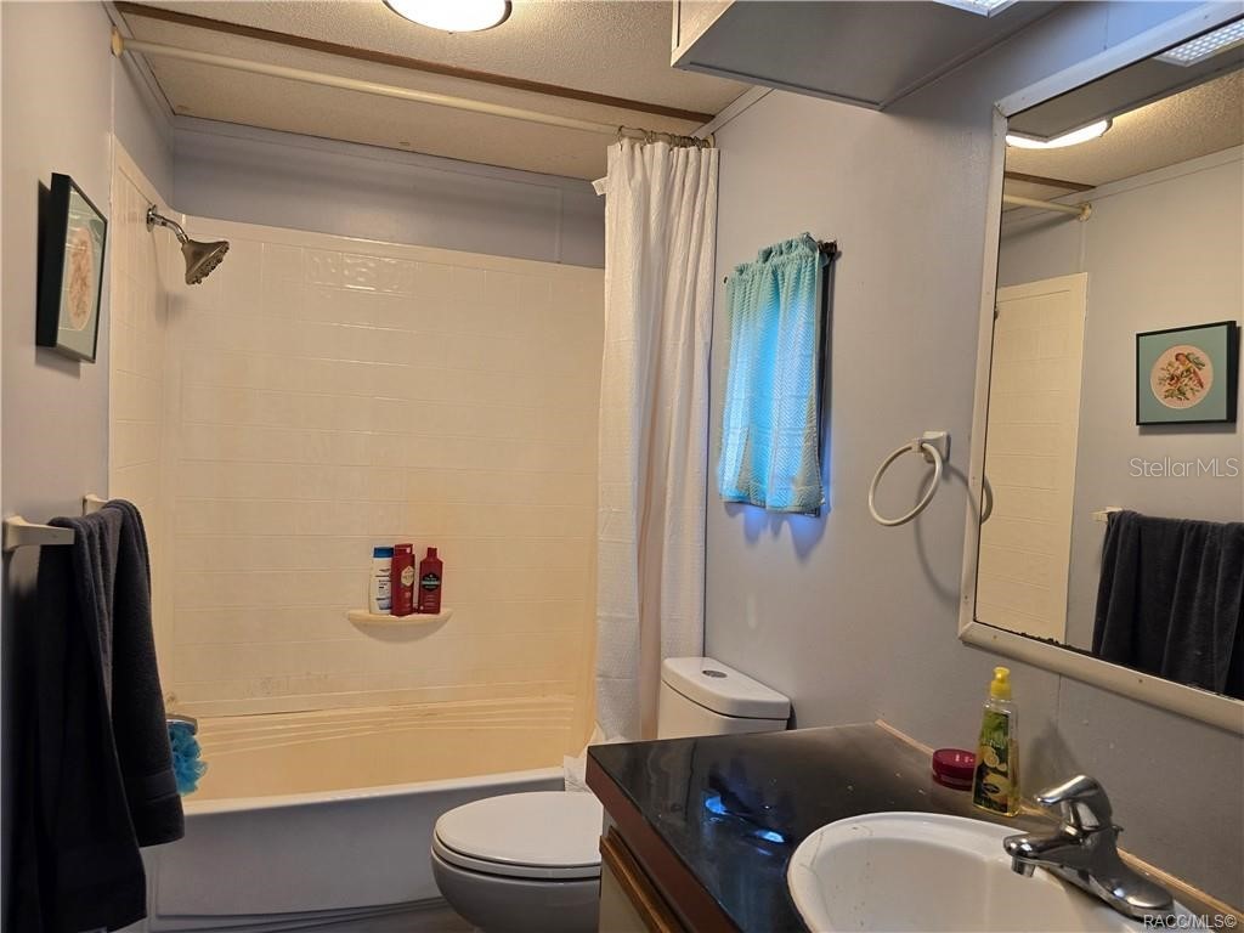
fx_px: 827
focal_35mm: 23
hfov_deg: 73.9
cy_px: 466
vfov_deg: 58.9
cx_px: 622
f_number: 1.7
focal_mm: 6.3
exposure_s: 1/120
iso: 125
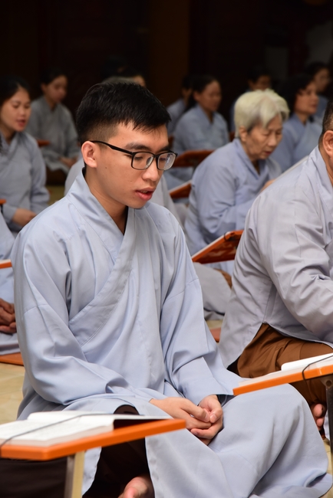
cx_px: 166
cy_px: 249
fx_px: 1663
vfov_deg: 17.1
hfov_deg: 11.4
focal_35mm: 120
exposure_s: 1/60
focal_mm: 120
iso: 1600
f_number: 6.3
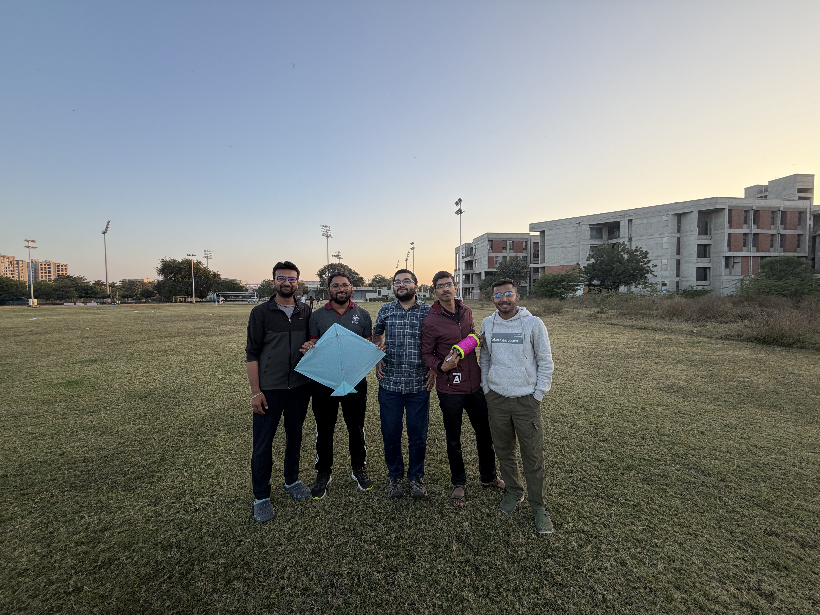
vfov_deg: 85.7
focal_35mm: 14
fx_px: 332
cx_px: 410
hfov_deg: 102.1
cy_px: 308
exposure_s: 1/379
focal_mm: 2.22
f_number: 2.2
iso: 50
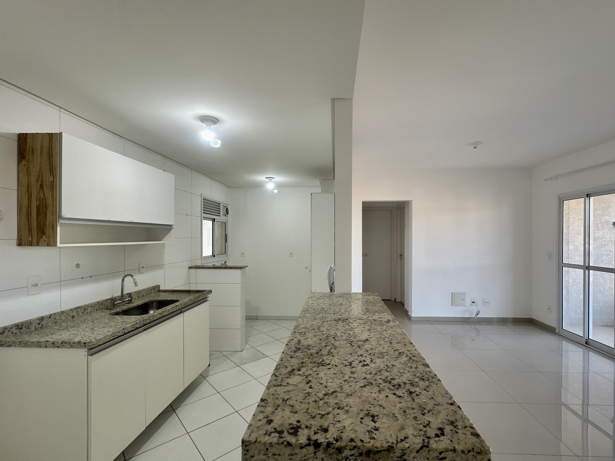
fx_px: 284
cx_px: 323
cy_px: 239
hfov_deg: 94.4
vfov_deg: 78.1
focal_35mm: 16
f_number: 2.2
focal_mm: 2.22
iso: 64
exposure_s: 1/120
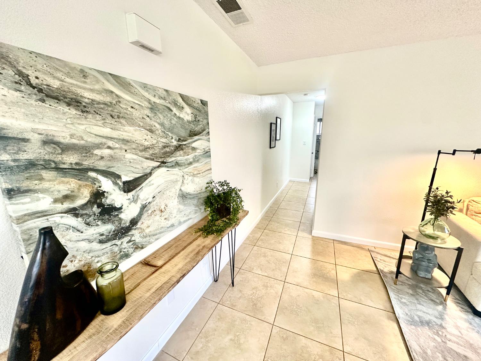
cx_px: 240
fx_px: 195
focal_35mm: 14
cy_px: 180
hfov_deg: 102.1
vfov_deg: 85.7
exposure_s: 1/60
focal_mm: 2.22
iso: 160
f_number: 2.2
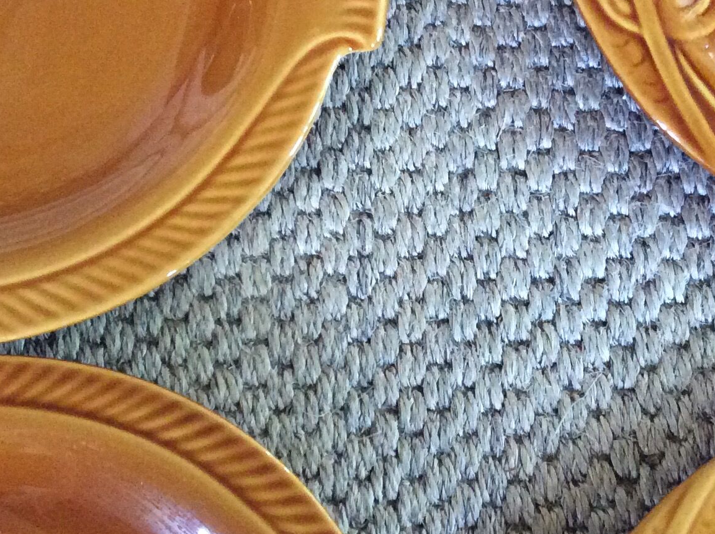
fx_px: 1485
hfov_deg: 27.0
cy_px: 303
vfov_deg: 20.4
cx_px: 415
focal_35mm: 72
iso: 320
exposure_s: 1/25
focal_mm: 3.3
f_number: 2.4
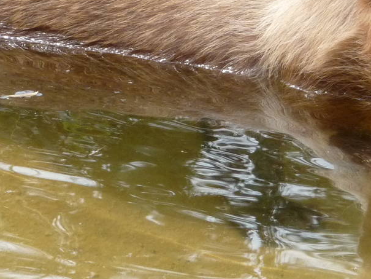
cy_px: 36
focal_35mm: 698
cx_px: 284
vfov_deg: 2.1
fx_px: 7482
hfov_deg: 2.8
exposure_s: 1/500
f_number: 4.9
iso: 320
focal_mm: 45.4
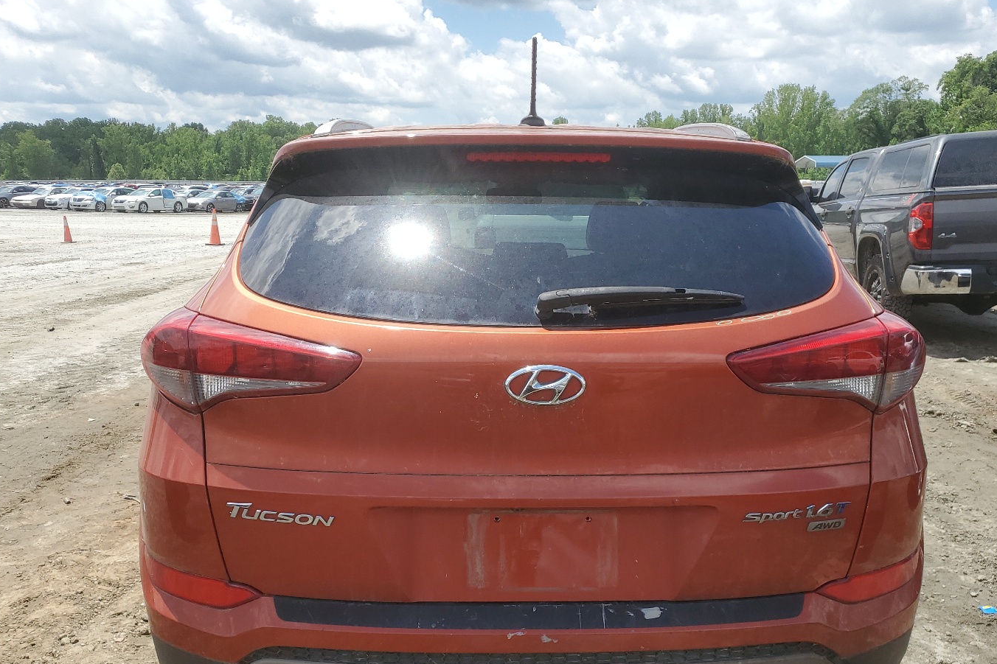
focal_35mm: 32
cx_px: 556
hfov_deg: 58.6
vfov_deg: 40.8
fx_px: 886
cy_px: 414
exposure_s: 1/3333
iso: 50
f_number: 1.5
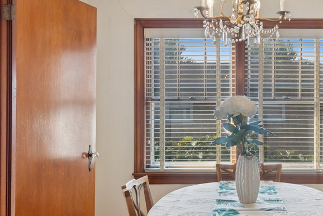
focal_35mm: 42
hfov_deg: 43.6
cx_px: 270
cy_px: 123
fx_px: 377
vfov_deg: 31.9
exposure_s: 1/15
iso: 200
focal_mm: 15
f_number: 8
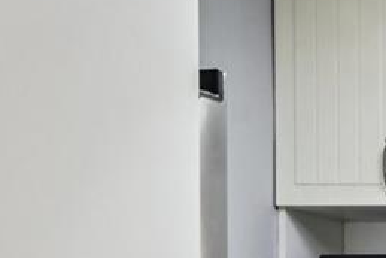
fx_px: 1191
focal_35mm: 111
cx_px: 890
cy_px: 391
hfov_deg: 13.8
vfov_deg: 11.8
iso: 400
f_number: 8
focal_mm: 18
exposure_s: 1/6
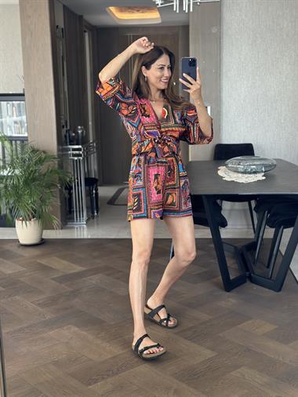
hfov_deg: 30.3
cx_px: 149
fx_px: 550
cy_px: 198
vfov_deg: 39.6
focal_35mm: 48
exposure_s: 1/64
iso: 125
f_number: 1.78
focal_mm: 6.86
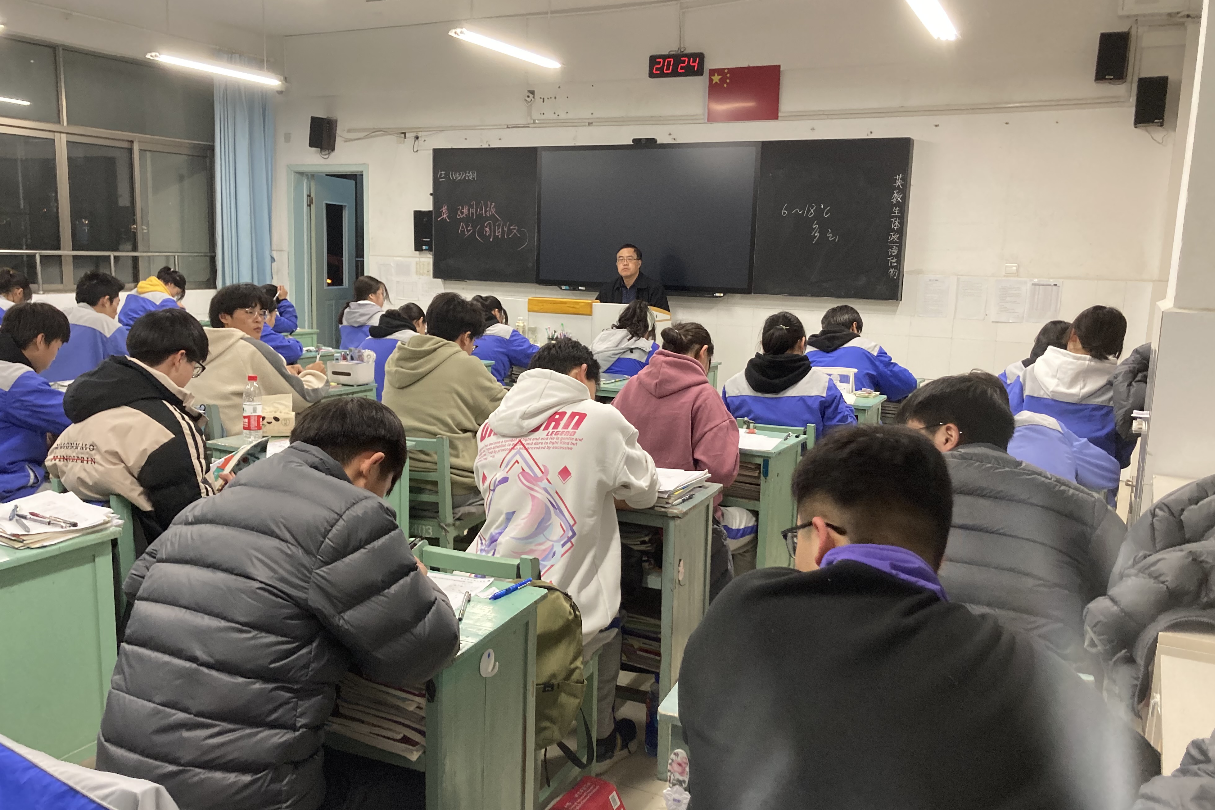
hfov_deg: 61.9
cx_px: 591
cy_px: 433
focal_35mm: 30
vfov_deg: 43.6
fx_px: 1012
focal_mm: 3.99
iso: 200
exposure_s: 1/60
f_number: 1.8
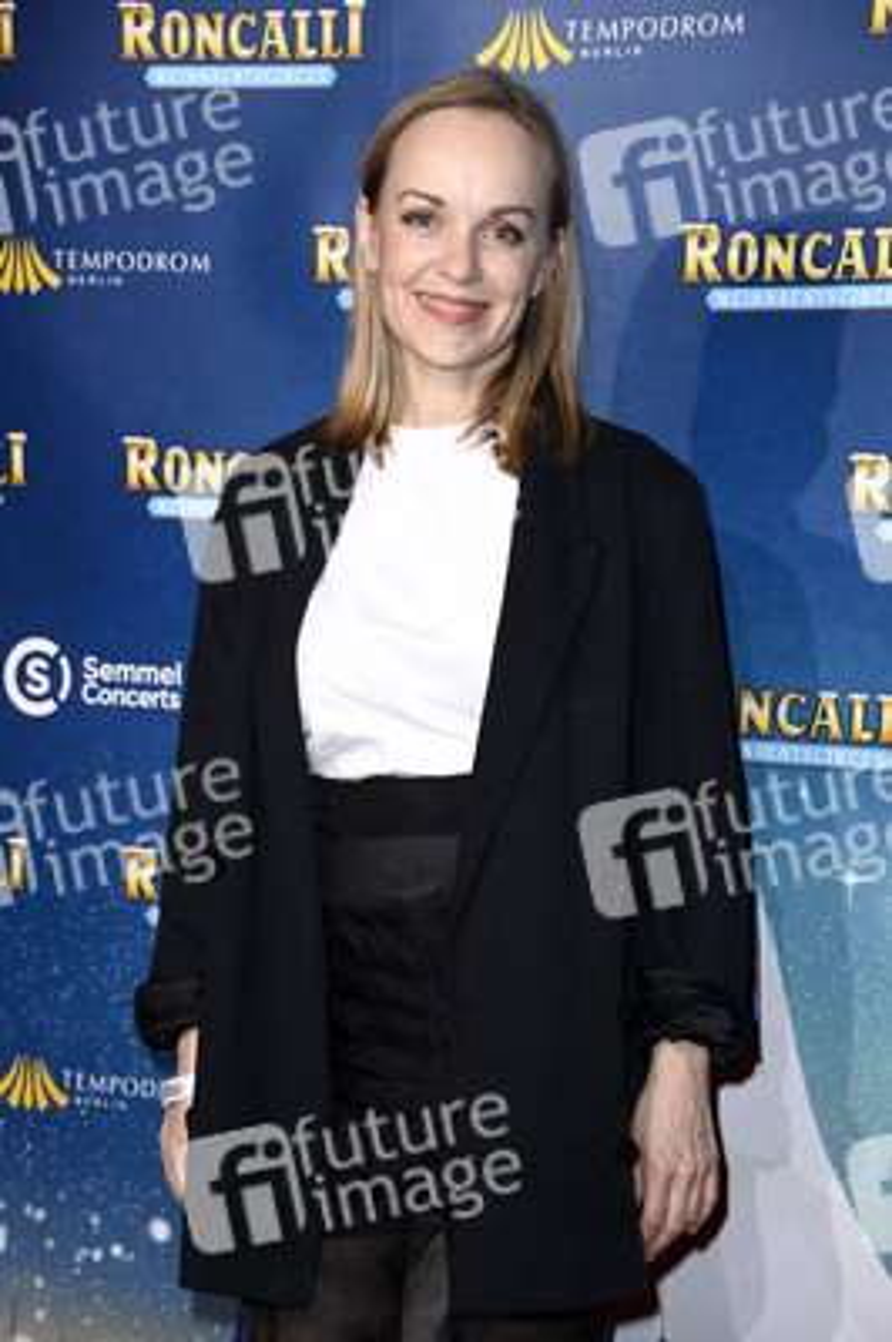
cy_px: 671
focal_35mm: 100
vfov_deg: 20.4
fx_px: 3723
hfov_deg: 13.7
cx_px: 446
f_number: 5.6
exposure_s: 1/250
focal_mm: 100
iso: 1250
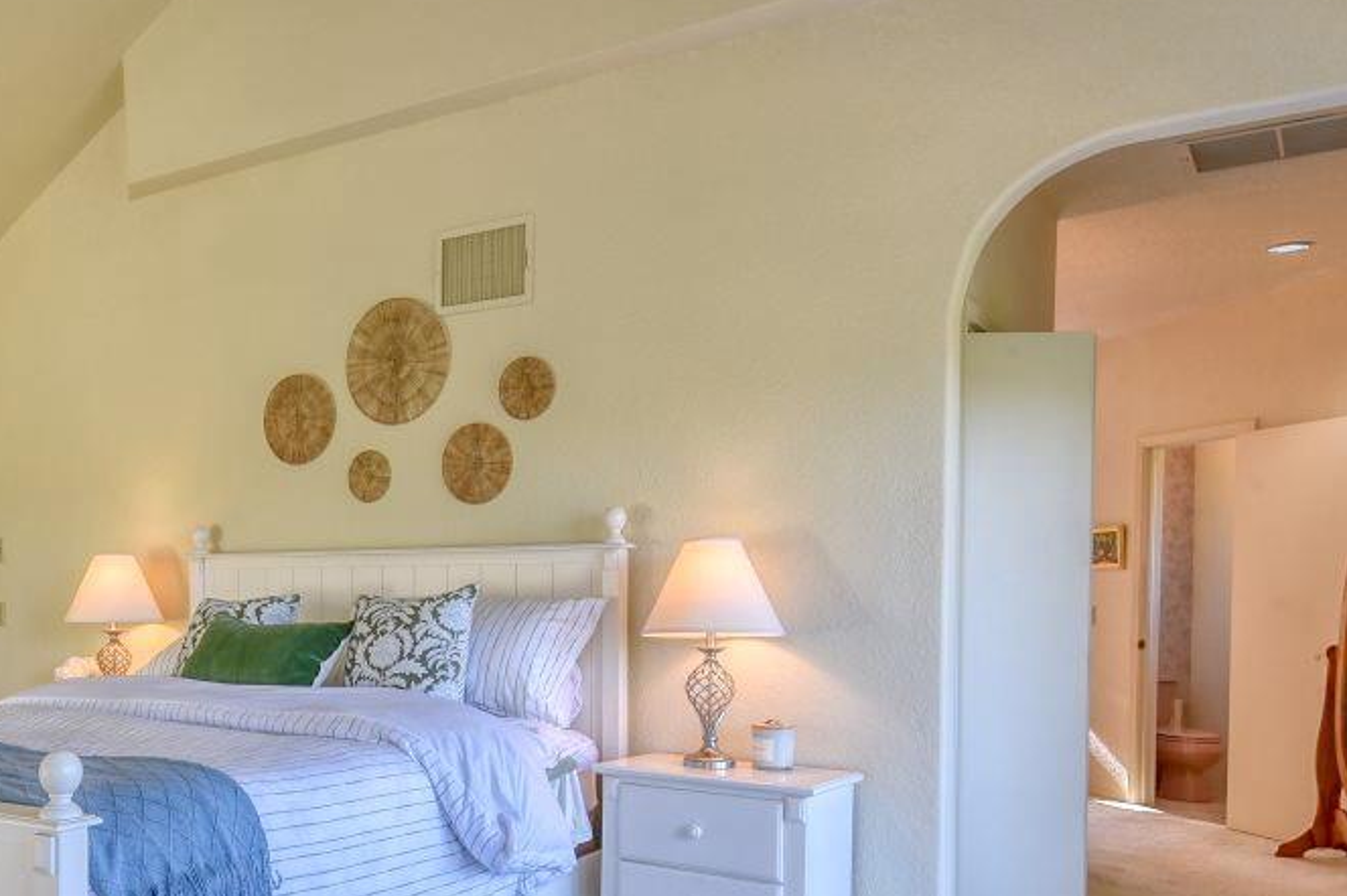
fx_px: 1271
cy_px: 634
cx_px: 383
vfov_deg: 38.2
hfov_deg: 53.9
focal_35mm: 34
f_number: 11
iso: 400
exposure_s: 1/30
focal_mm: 20
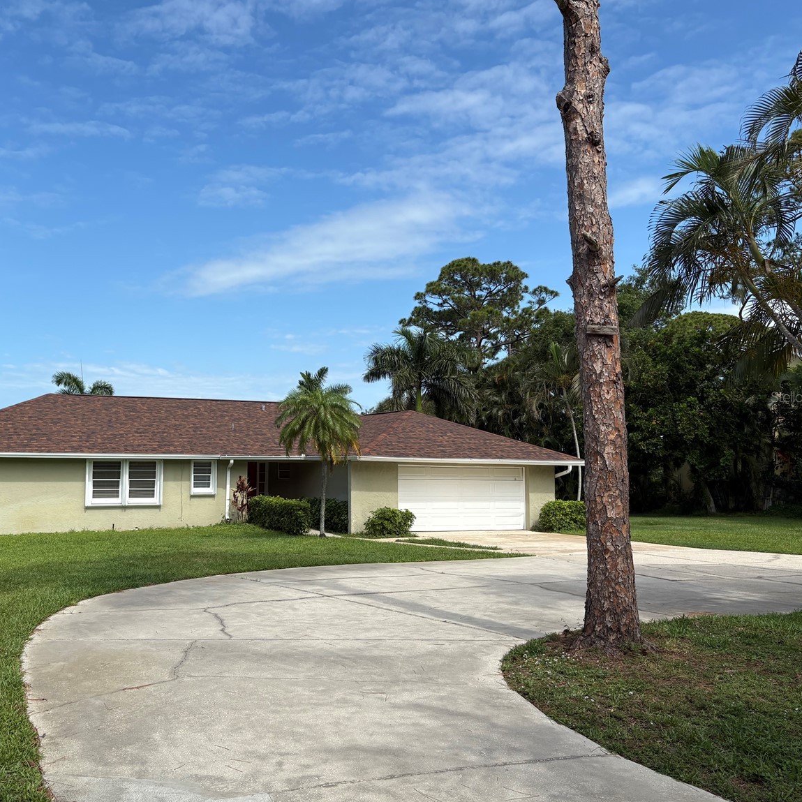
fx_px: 839
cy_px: 396
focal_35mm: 32
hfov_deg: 50.3
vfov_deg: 51.1
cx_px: 279
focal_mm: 5.96
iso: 50
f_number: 1.6
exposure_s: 1/3831
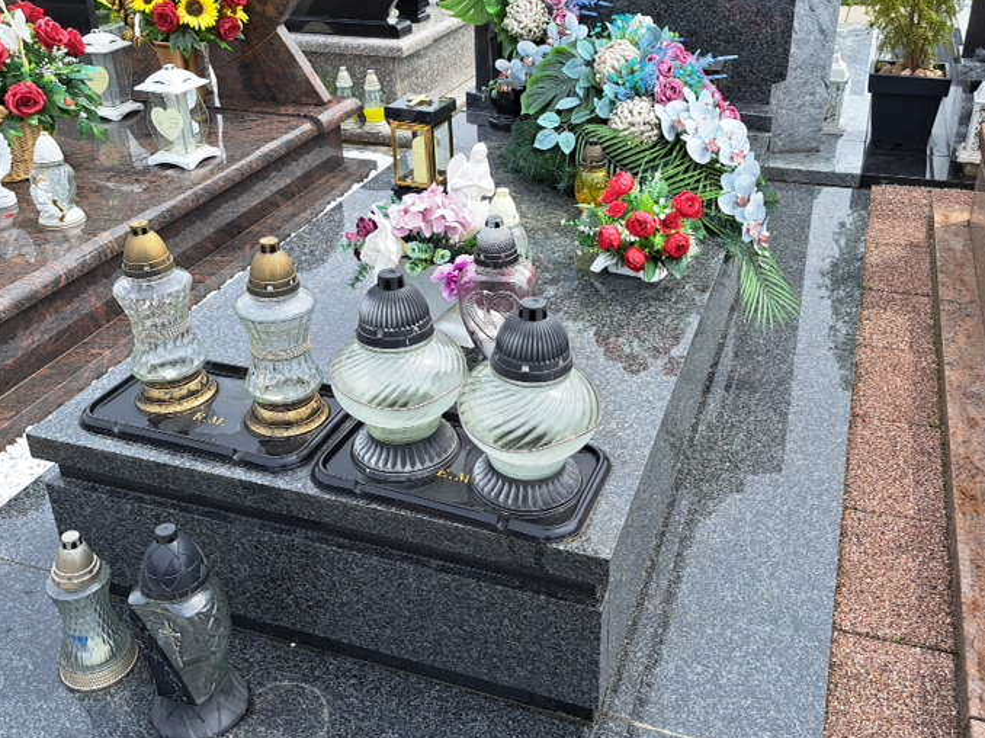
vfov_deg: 41.7
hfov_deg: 54.0
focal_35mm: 34
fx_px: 967
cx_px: 507
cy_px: 323
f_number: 1.8
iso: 50
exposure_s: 1/618
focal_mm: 5.23
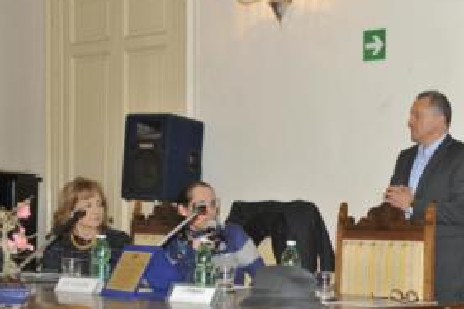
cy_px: 237
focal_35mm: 89
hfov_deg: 22.5
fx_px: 1146
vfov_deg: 15.3
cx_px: 378
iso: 400
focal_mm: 50
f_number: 5.6
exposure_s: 1/60
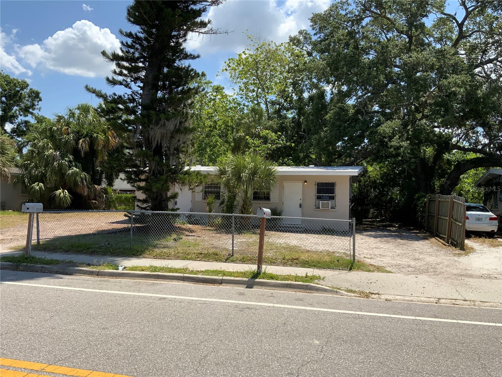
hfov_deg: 61.7
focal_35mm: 29
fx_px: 421
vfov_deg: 48.2
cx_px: 251
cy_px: 188
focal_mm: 3
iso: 16
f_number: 1.8
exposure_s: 1/1730
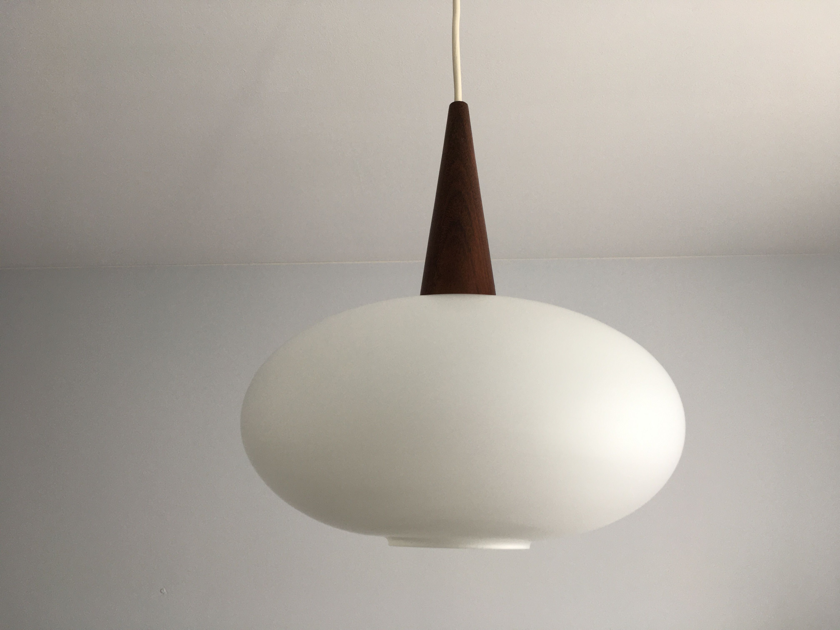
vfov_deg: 48.2
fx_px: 704
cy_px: 315
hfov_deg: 61.7
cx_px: 420
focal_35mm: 29
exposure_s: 1/100
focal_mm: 4.15
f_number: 2.2
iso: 40
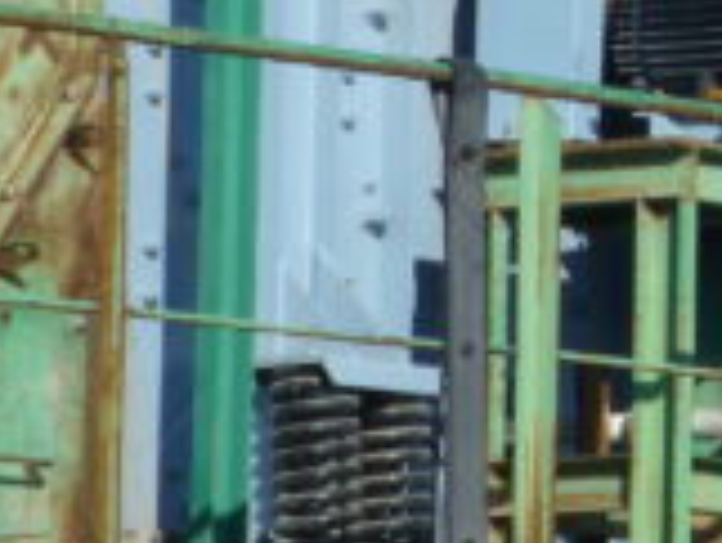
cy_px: -4
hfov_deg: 3.3
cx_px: 794
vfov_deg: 2.5
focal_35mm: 597
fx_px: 12461
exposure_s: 1/500
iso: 100
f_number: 5.4
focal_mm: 25.9
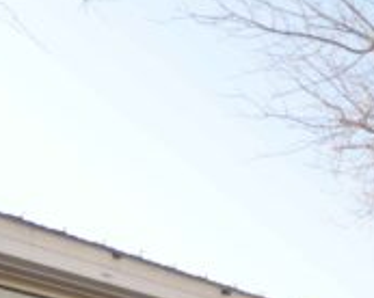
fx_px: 785
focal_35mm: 71
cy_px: 401
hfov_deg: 26.7
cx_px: 147
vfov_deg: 19.6
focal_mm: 17
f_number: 3.2
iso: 400
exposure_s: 1/2000
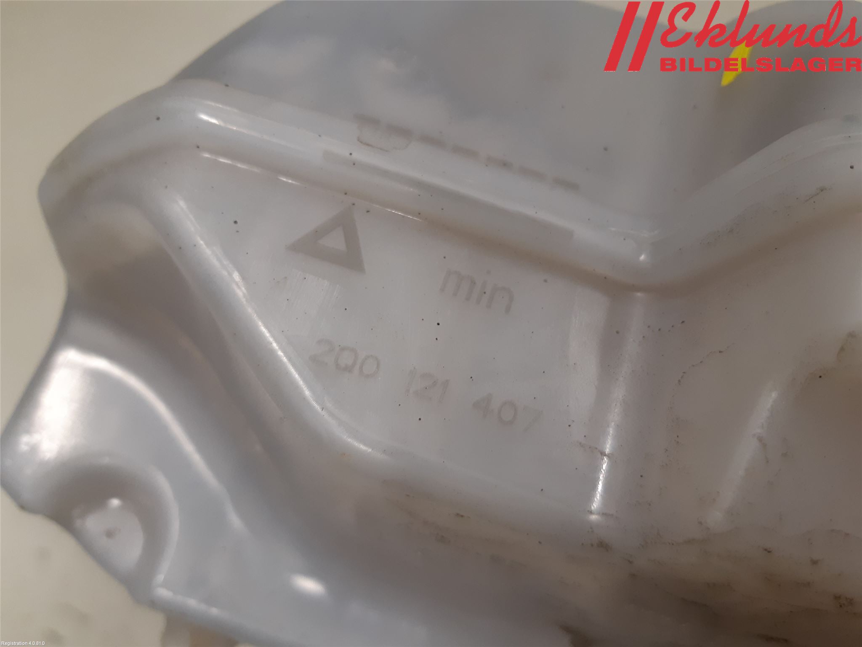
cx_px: 431
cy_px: 324
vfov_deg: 53.1
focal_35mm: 26
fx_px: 647
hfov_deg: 67.3
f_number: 1.7
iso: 160
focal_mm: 3.93
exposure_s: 1/50
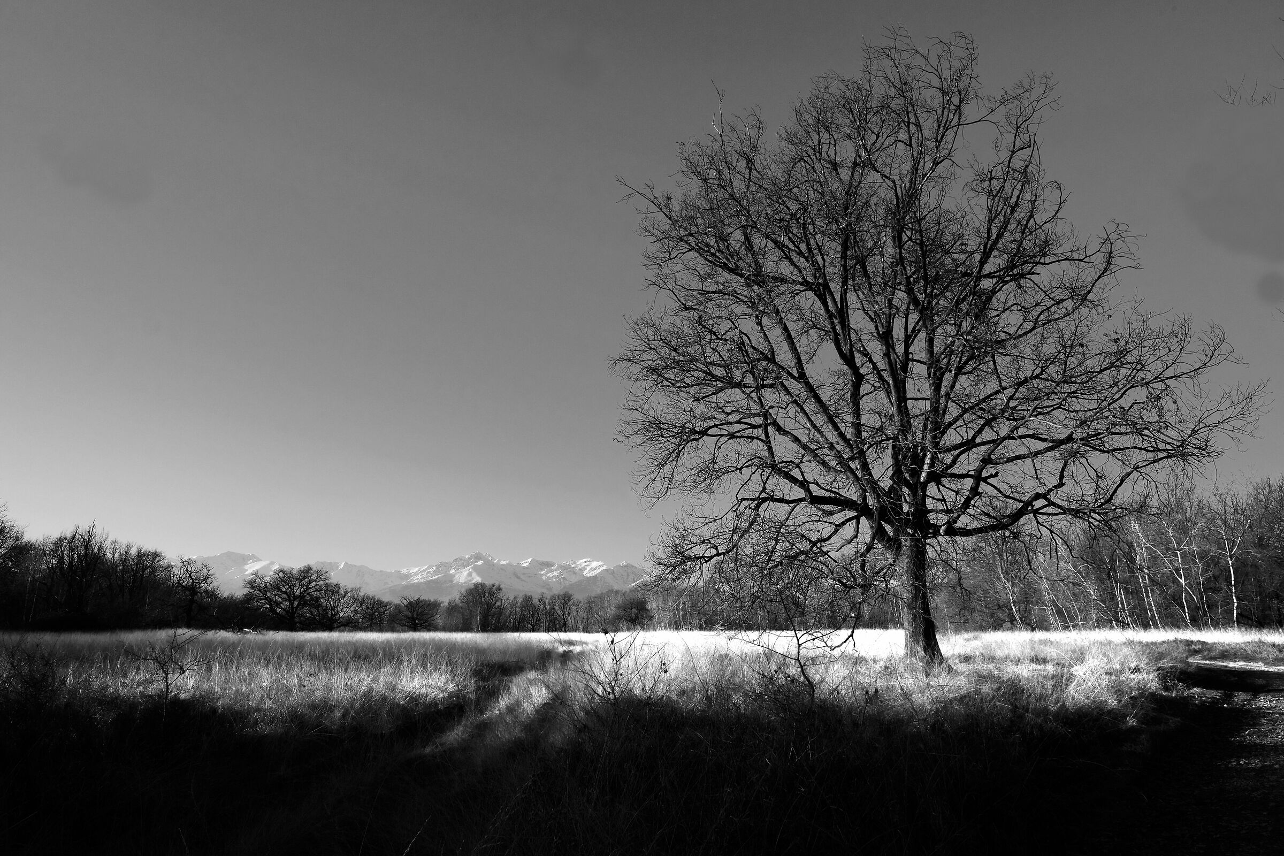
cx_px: 642
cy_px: 428
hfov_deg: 73.7
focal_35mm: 24
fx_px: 856
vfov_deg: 53.1
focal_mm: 16
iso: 200
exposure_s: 1/60
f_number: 11
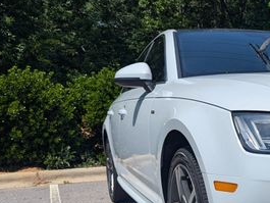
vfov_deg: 24.6
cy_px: 175
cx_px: 311
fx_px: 453
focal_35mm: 58
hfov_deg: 29.3
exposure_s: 1/4717
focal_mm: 6.81
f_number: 1.85
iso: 54
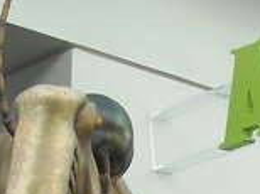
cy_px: 398
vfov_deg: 7.8
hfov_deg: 10.8
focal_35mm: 182
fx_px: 1365
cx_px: 240
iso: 64
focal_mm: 5.7
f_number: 2.8
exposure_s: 1/84
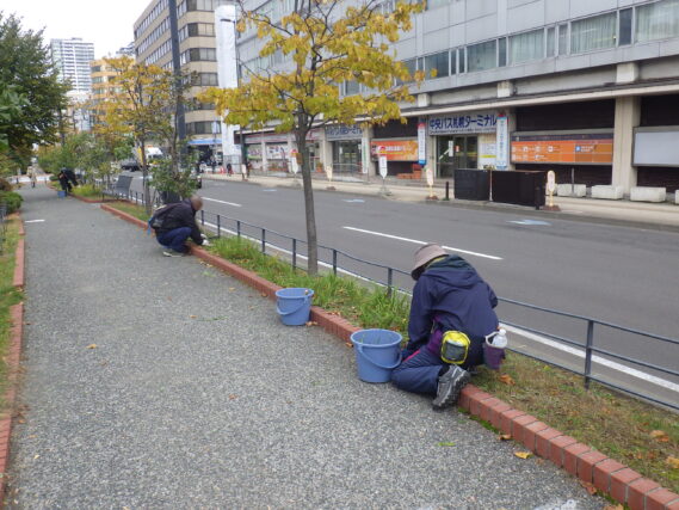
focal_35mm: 28
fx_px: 549
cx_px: 340
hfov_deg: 63.4
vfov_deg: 49.8
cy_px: 255
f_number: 4.2
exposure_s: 1/320
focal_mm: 5
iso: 125
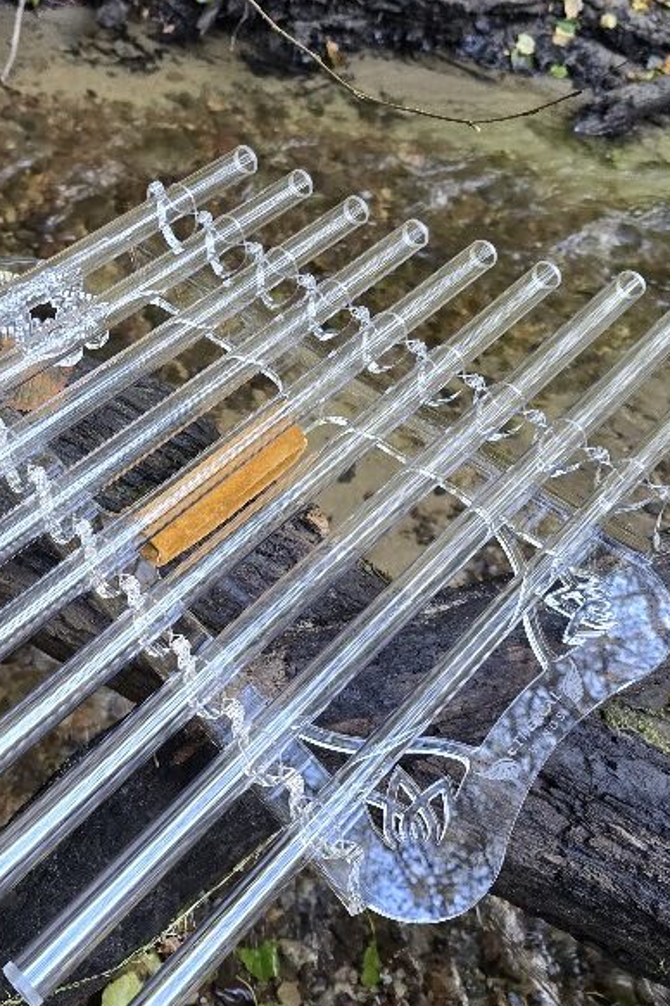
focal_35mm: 37
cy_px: 481
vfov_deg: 51.9
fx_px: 1033
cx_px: 199
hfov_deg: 35.4
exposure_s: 1/100
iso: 200
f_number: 1.7
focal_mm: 6.3
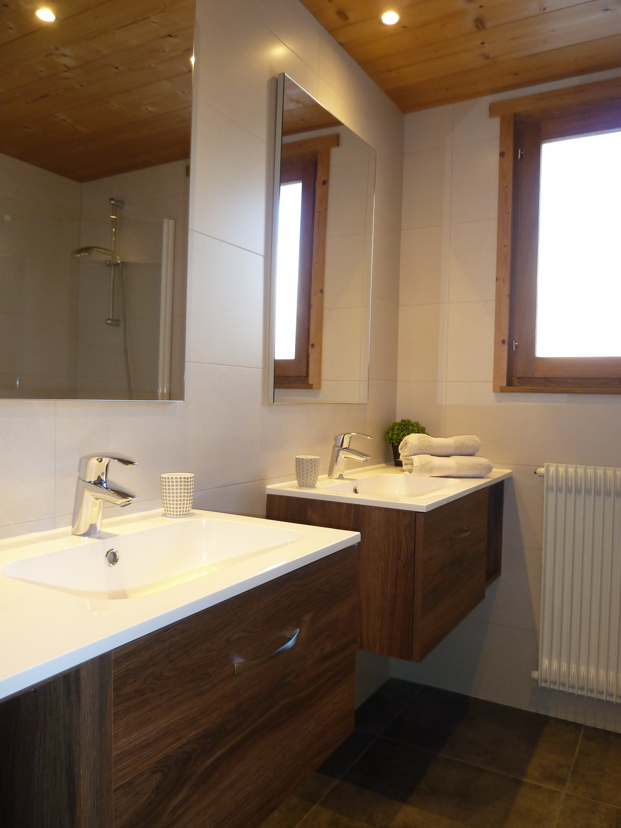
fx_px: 598
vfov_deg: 69.4
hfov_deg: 54.9
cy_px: 414
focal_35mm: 25
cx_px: 310
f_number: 3.3
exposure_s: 1/30
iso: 160
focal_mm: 4.1
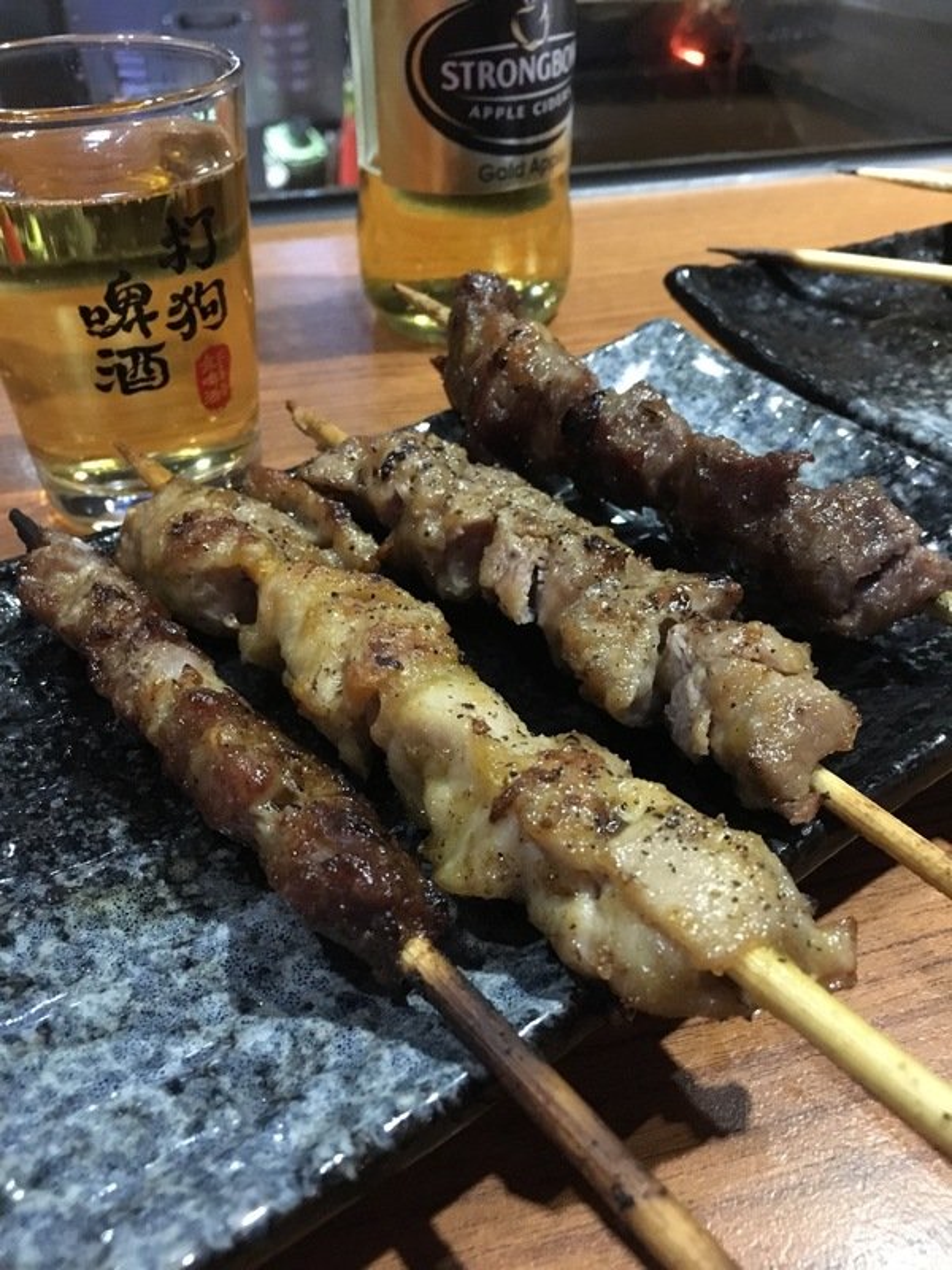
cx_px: 476
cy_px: 635
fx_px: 1063
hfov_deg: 48.2
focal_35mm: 29
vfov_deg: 61.7
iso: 320
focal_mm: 4.15
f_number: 2.2
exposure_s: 1/15
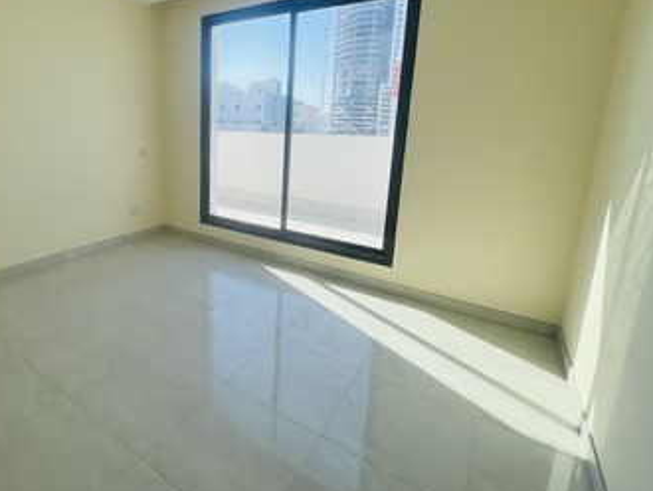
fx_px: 340
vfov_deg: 70.8
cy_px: 191
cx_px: 238
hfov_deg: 85.7
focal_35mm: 18
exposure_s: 1/325
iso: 32
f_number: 1.8
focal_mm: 1.57
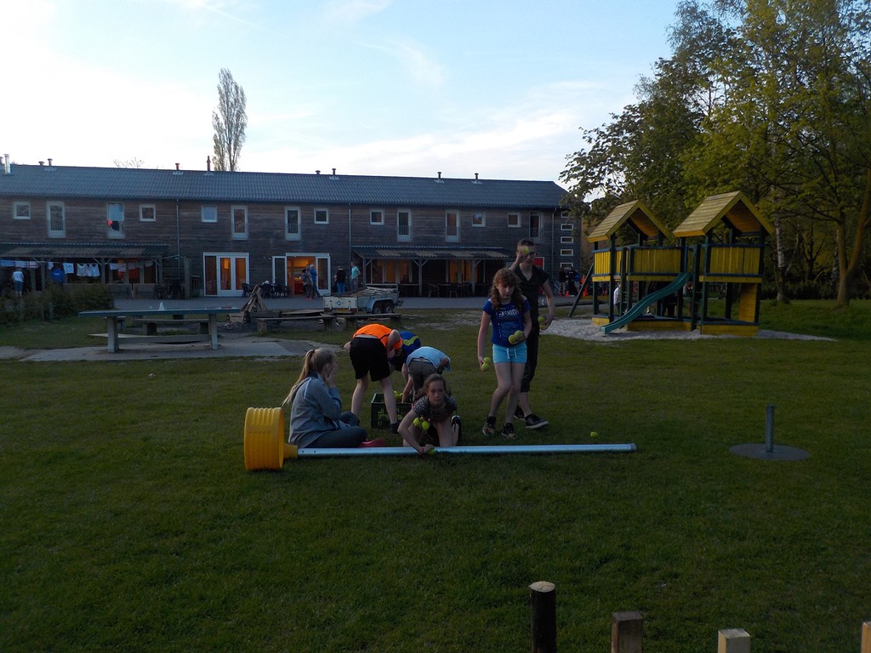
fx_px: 755
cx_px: 436
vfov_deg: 46.8
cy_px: 326
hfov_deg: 60.0
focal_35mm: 30
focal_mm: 4.1
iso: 125
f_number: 3.3
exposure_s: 1/80
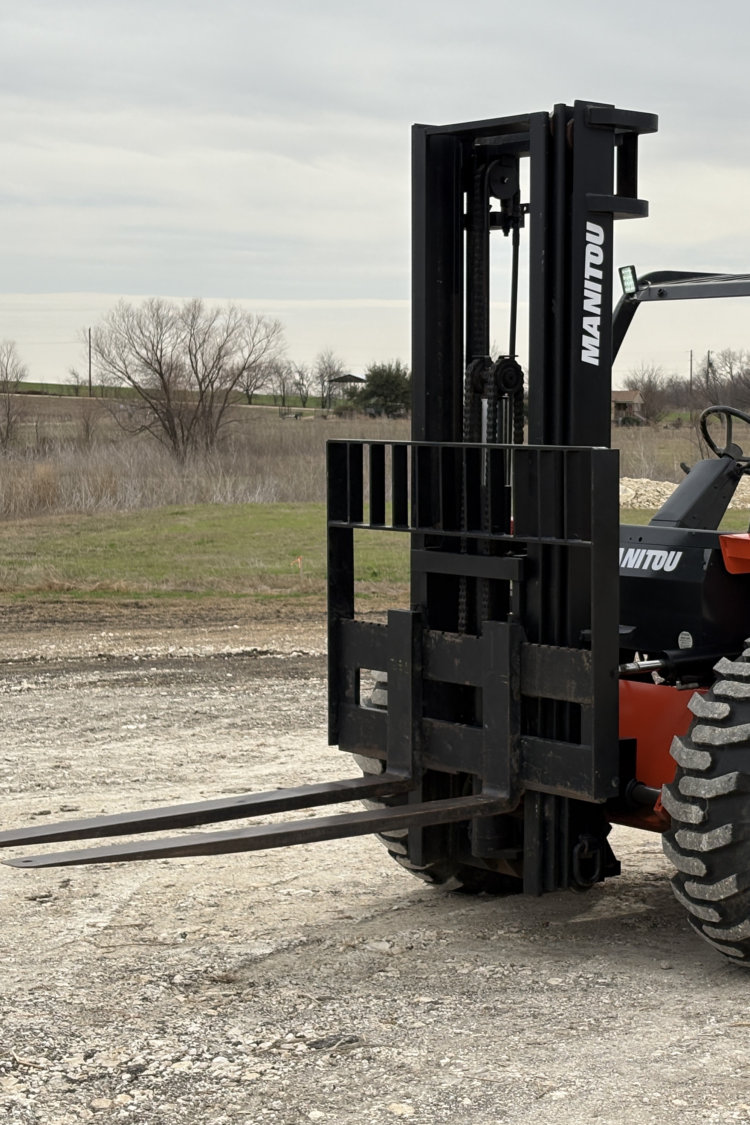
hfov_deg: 18.5
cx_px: 628
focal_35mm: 73
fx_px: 2281
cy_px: 568
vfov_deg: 27.7
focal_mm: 5.96
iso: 32
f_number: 1.6
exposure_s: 1/2865
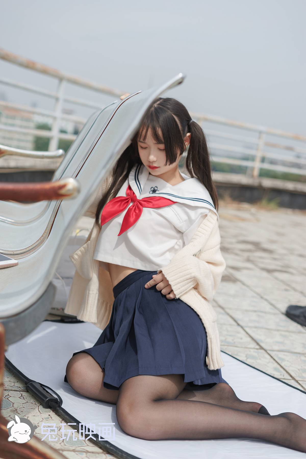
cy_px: 230
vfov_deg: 39.6
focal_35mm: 50
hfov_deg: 27.0
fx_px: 637
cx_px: 153
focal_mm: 50
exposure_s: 1/2000
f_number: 2.8
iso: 100
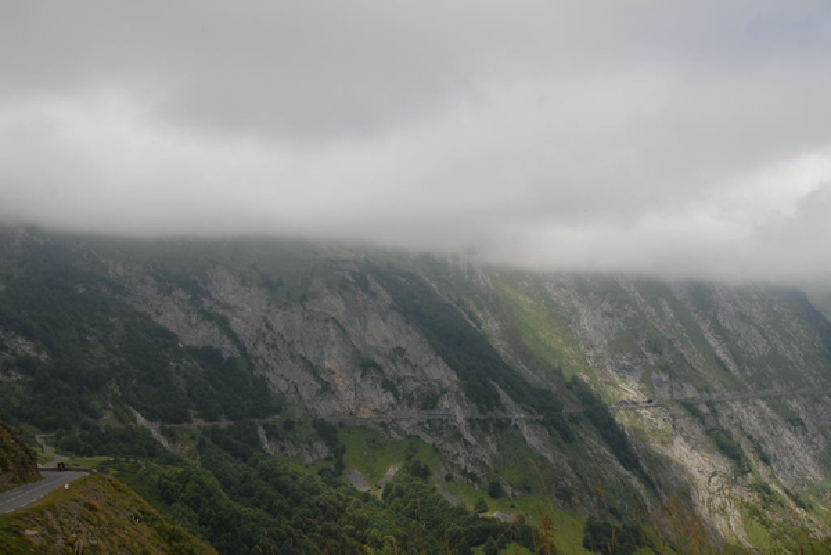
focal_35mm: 51
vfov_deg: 26.5
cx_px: 416
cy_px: 278
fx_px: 1178
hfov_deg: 38.9
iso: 100
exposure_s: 1/250
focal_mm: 34
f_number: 8
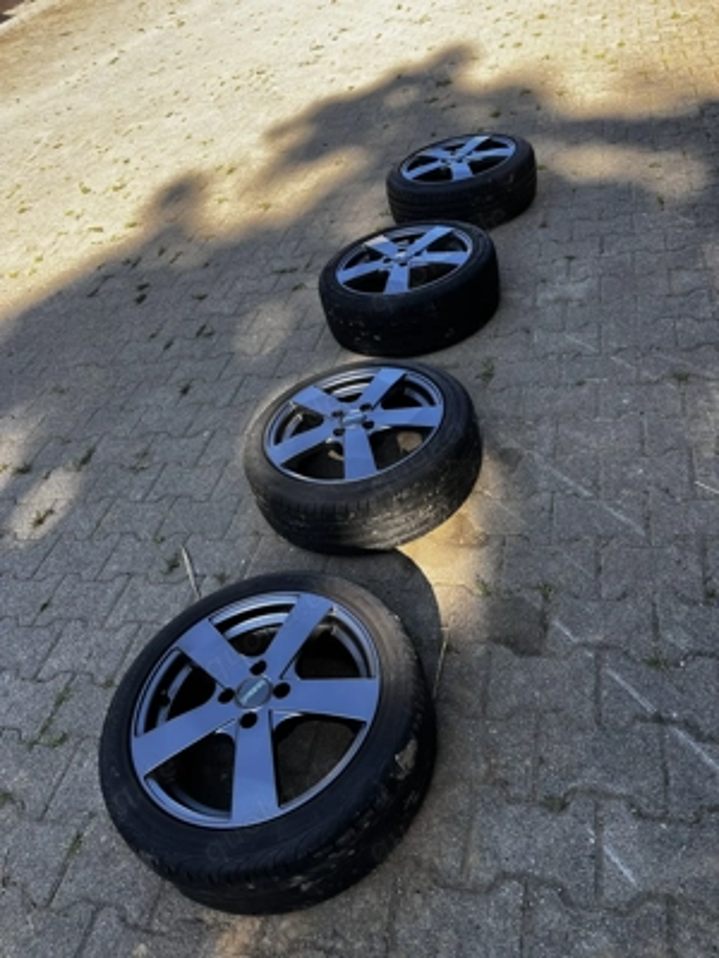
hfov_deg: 53.1
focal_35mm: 26
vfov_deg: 67.3
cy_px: 479
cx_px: 360
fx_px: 720
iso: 50
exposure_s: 1/483
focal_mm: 5.1
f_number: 1.6
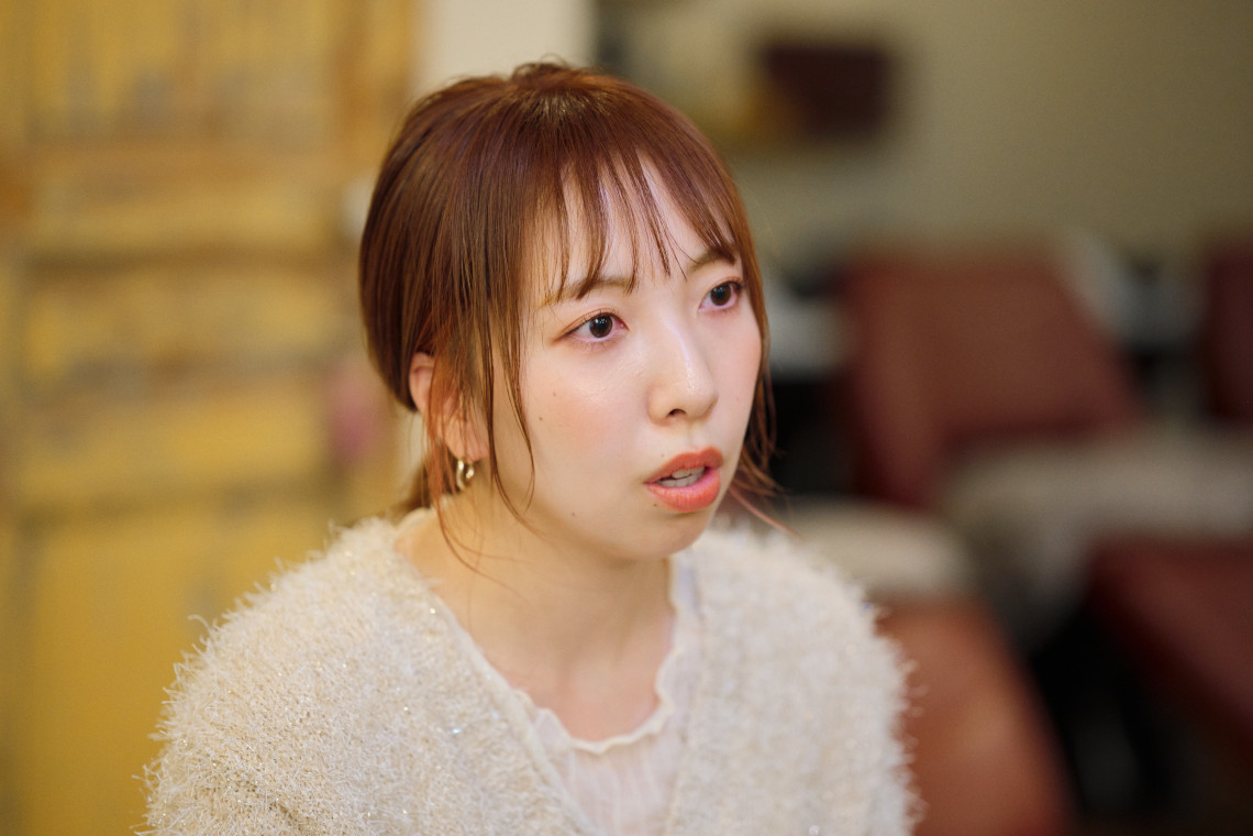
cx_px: 626
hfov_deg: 23.9
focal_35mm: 85
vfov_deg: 16.1
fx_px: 2958
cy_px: 418
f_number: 2
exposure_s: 1/200
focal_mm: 85
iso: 1600
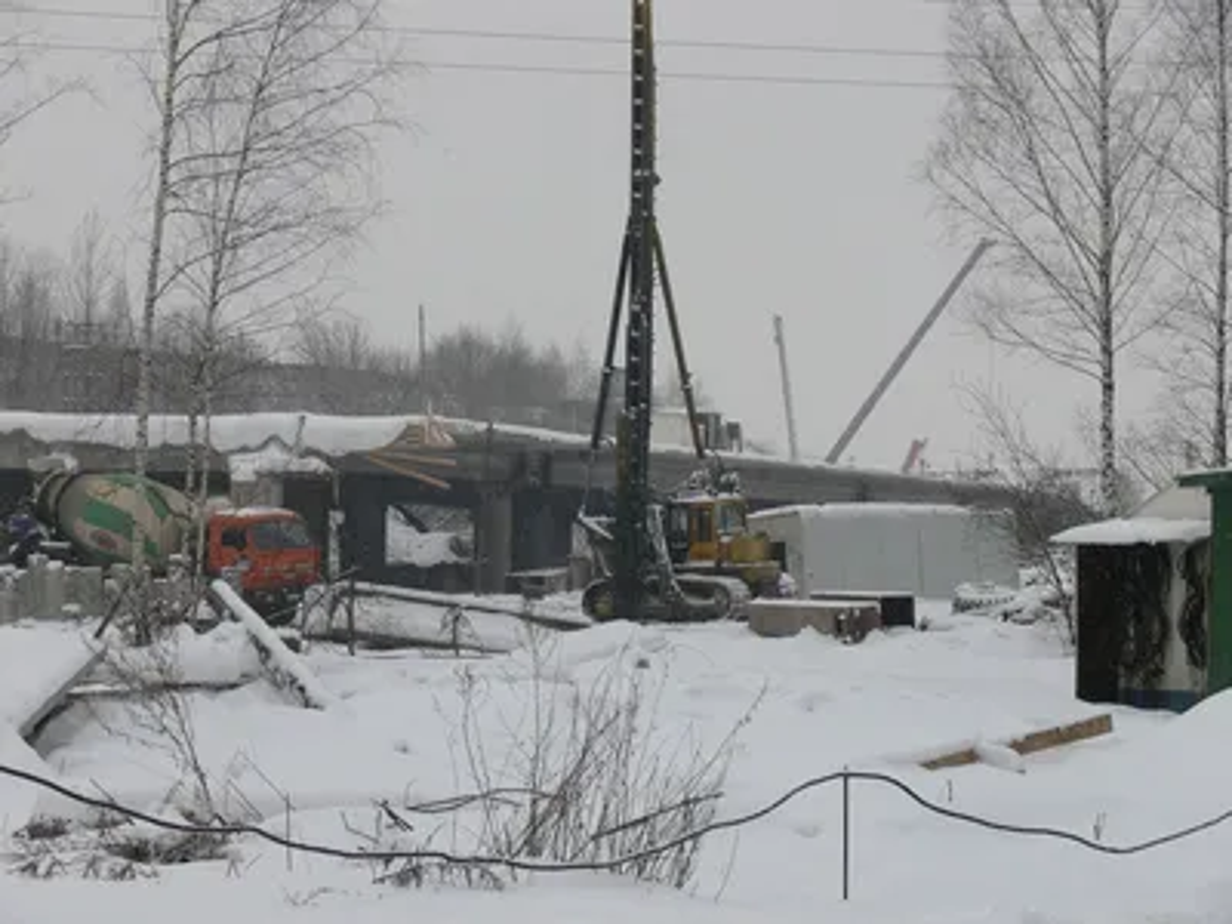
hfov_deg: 18.2
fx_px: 3844
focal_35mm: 108
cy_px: 462
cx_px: 616
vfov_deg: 13.7
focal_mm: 22.8
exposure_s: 1/100
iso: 80
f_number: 5
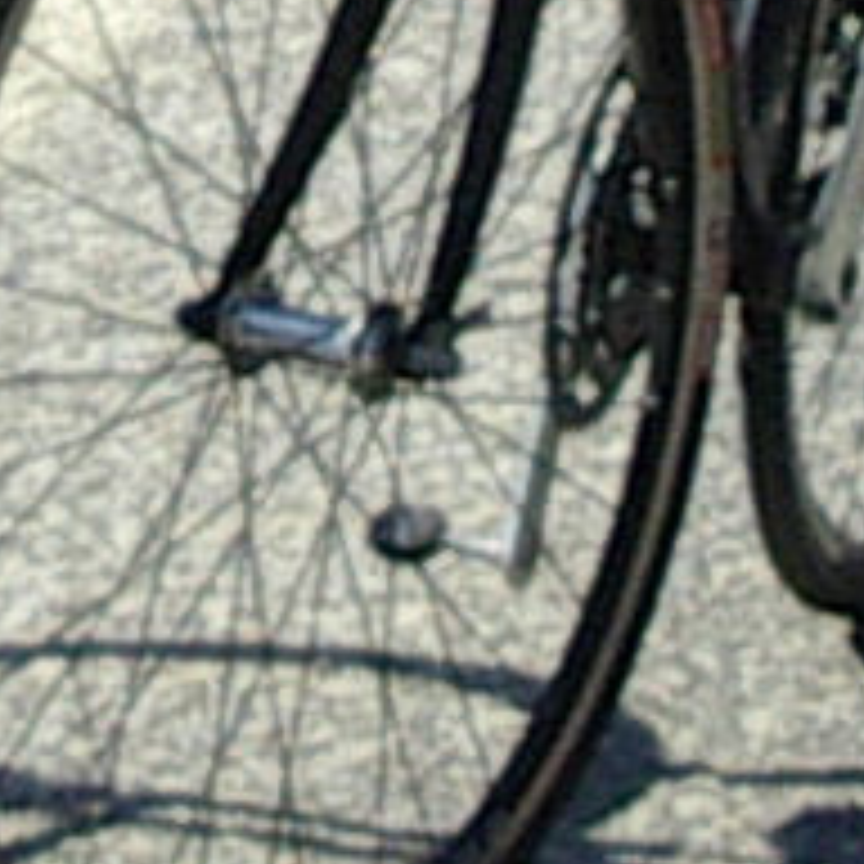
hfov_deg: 4.9
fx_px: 10138
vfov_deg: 4.8
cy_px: -936
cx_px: 135
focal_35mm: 359
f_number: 4.8
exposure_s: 1/400
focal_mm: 5.8
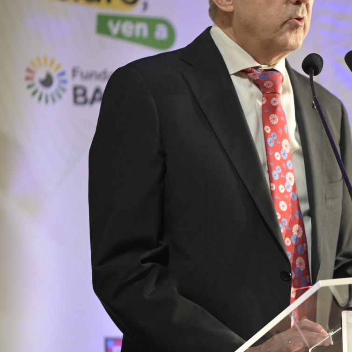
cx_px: 375
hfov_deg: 7.1
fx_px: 2842
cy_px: 121
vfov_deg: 7.1
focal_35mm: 247
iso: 800
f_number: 2.8
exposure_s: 1/100
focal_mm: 135
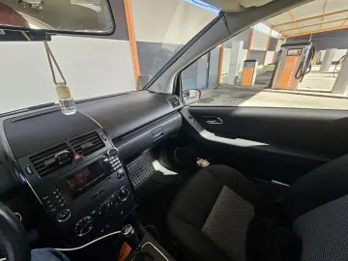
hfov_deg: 106.2
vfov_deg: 89.9
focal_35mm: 13
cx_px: 174
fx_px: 131
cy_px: 130
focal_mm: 2.2
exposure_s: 1/120
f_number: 2.2
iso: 80
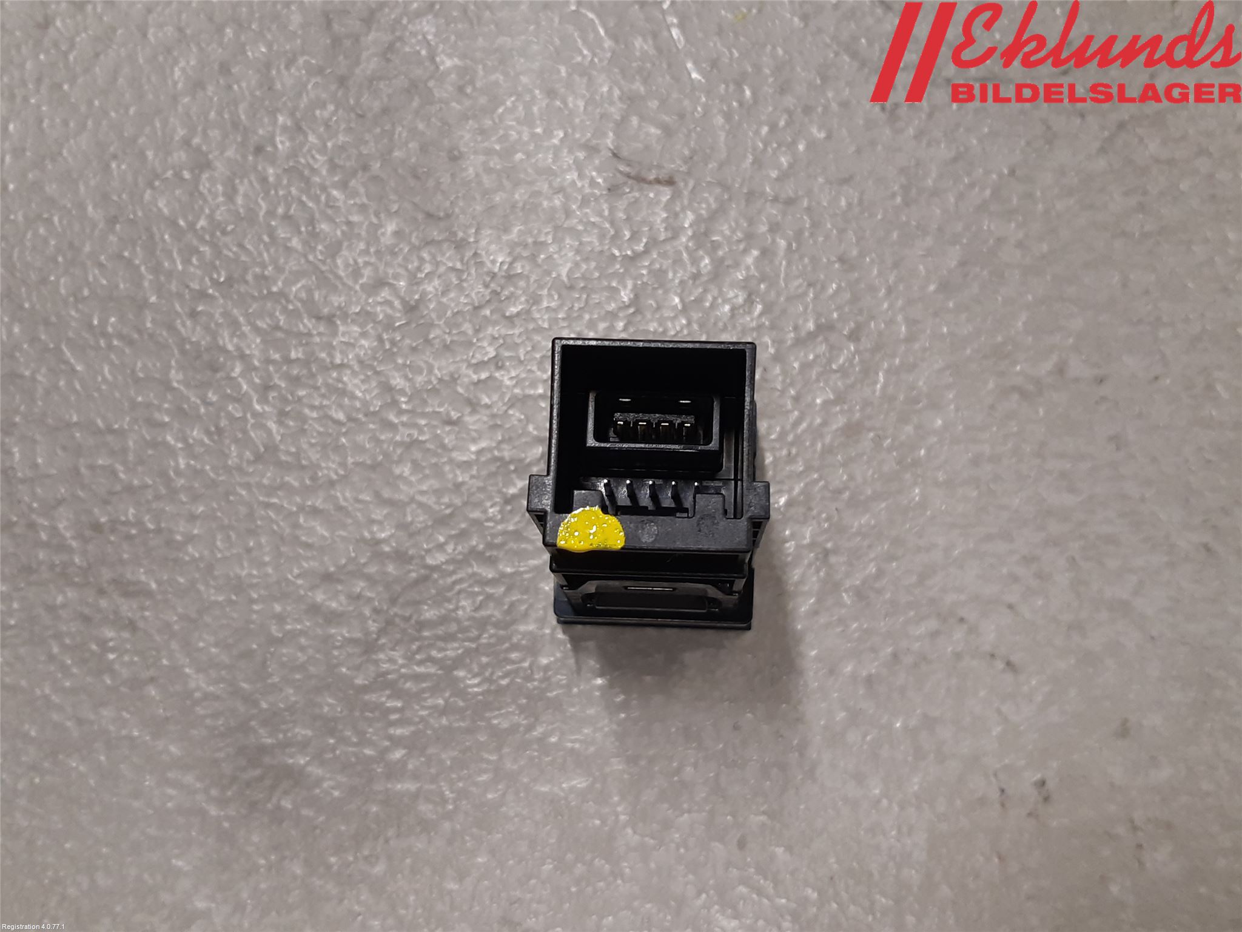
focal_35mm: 26
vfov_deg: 53.1
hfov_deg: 67.3
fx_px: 933
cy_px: 466
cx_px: 621
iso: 100
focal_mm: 3.93
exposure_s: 1/50
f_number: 1.7
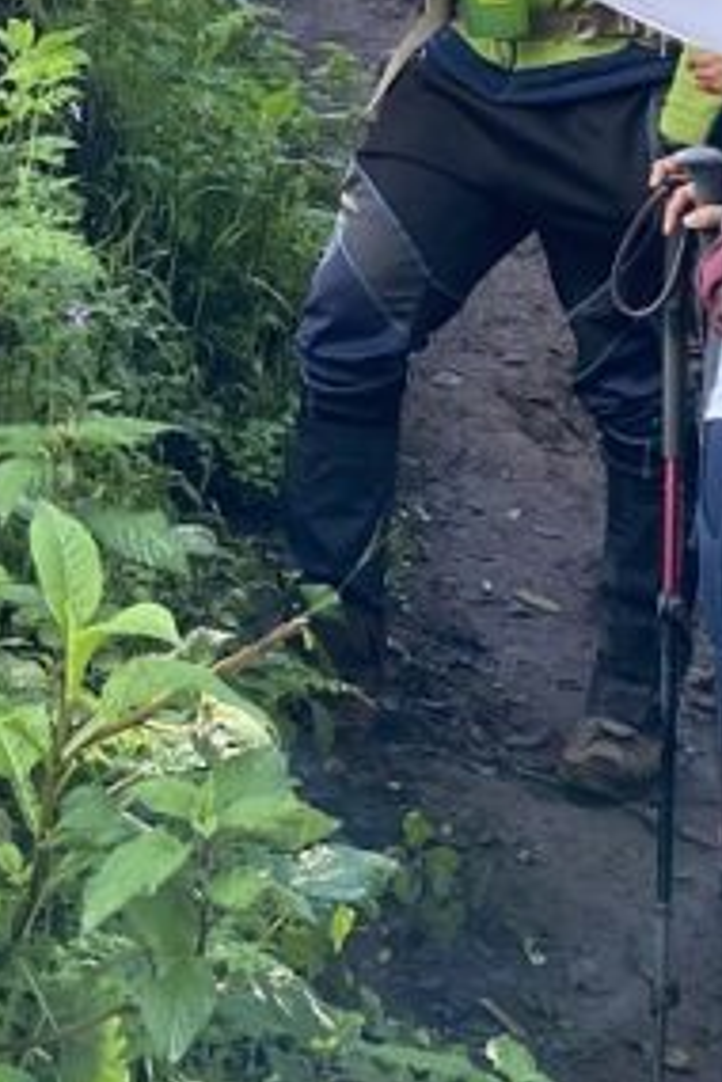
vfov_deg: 19.8
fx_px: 2918
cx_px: 30
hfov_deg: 13.9
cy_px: -190
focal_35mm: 97
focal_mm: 4.25
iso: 80
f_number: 1.8
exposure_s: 1/121
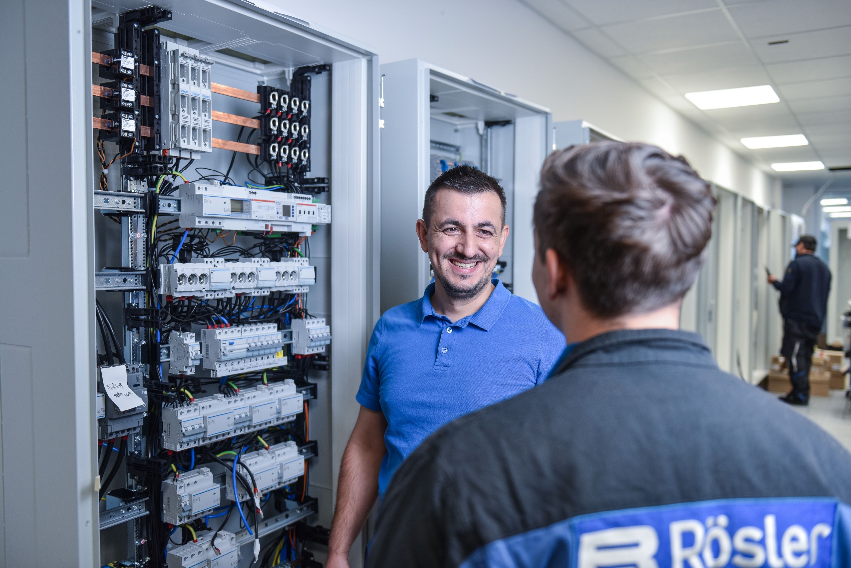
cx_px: 426
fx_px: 757
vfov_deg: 41.2
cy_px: 284
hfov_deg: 58.7
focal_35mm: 32
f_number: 2.8
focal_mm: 32
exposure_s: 1/100
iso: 200
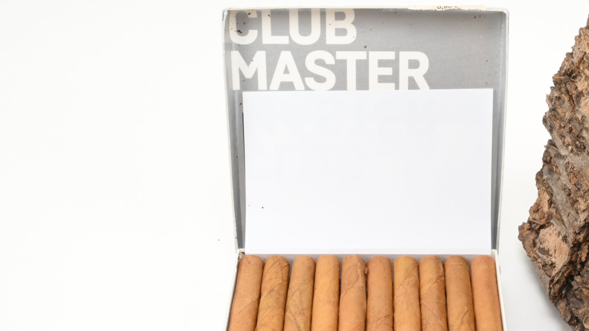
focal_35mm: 58
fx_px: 907
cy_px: 247
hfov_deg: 35.7
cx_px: 384
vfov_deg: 20.5
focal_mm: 26.5
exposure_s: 1/15
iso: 640
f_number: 22
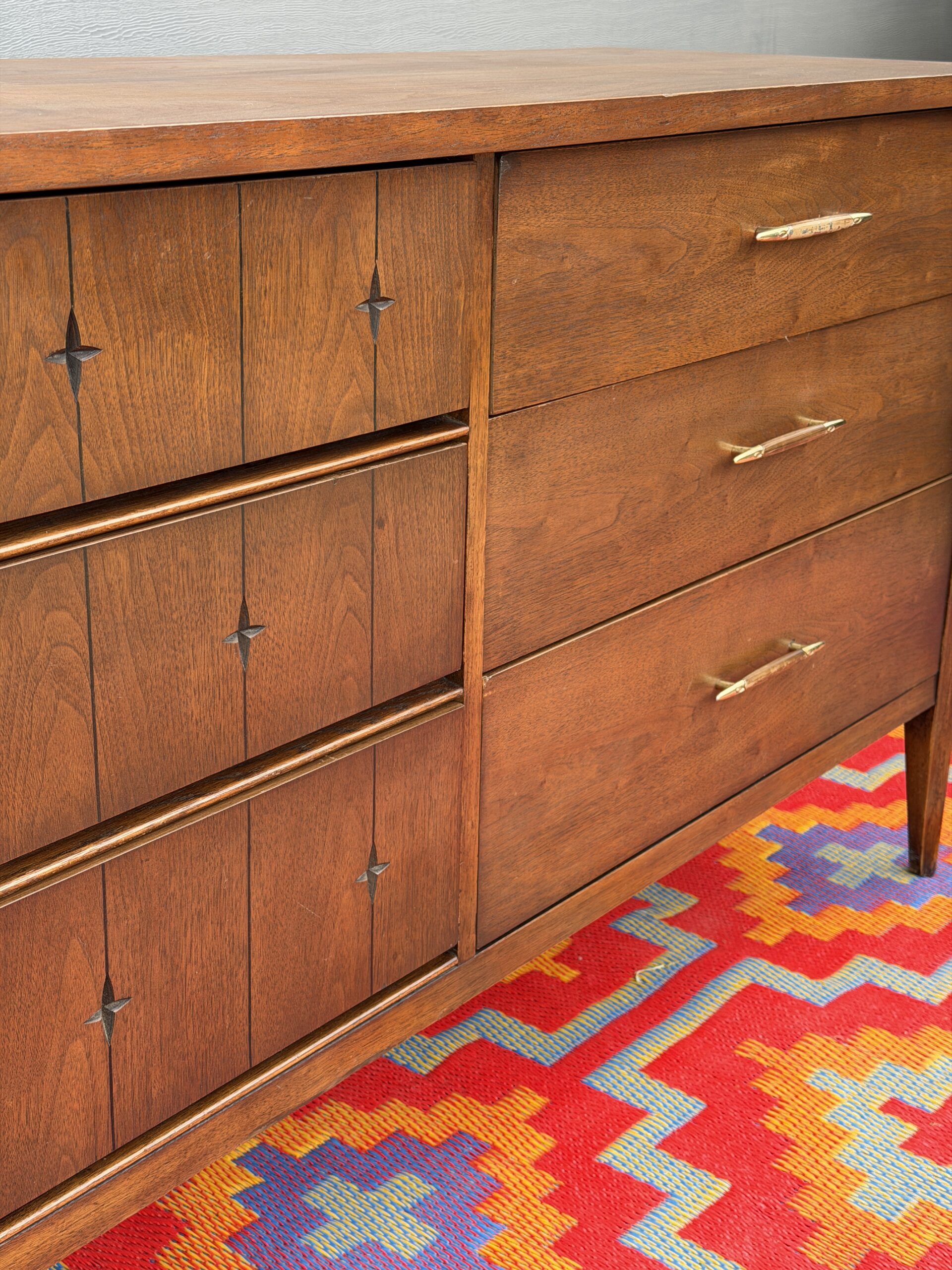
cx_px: 476
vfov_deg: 39.7
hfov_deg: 30.3
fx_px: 1760
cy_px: 635
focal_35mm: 48
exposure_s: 1/127
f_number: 1.78
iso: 50
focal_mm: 6.76
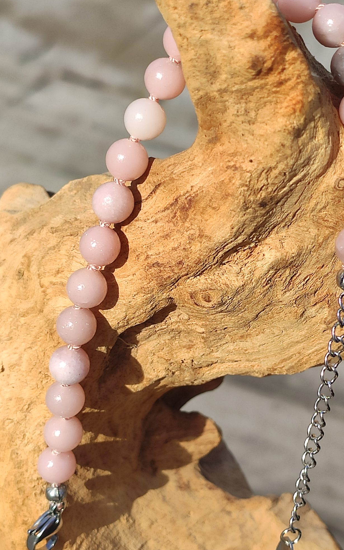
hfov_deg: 34.9
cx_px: 237
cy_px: 262
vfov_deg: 54.0
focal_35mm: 36
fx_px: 540
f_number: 1.75
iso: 112
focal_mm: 4.77
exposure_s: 1/936
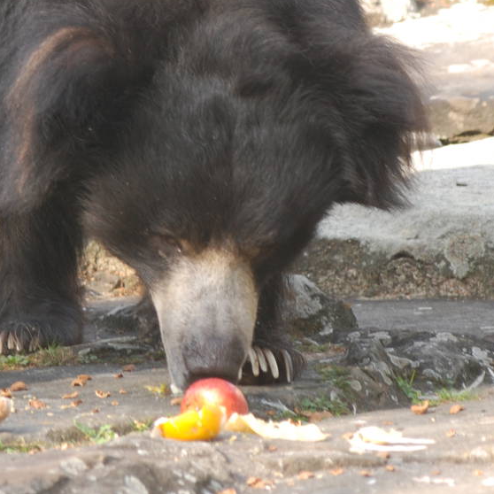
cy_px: 44
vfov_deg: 2.8
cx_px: 96
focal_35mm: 622
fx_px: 10043
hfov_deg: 2.8
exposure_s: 1/125
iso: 180
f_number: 4.8
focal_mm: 170
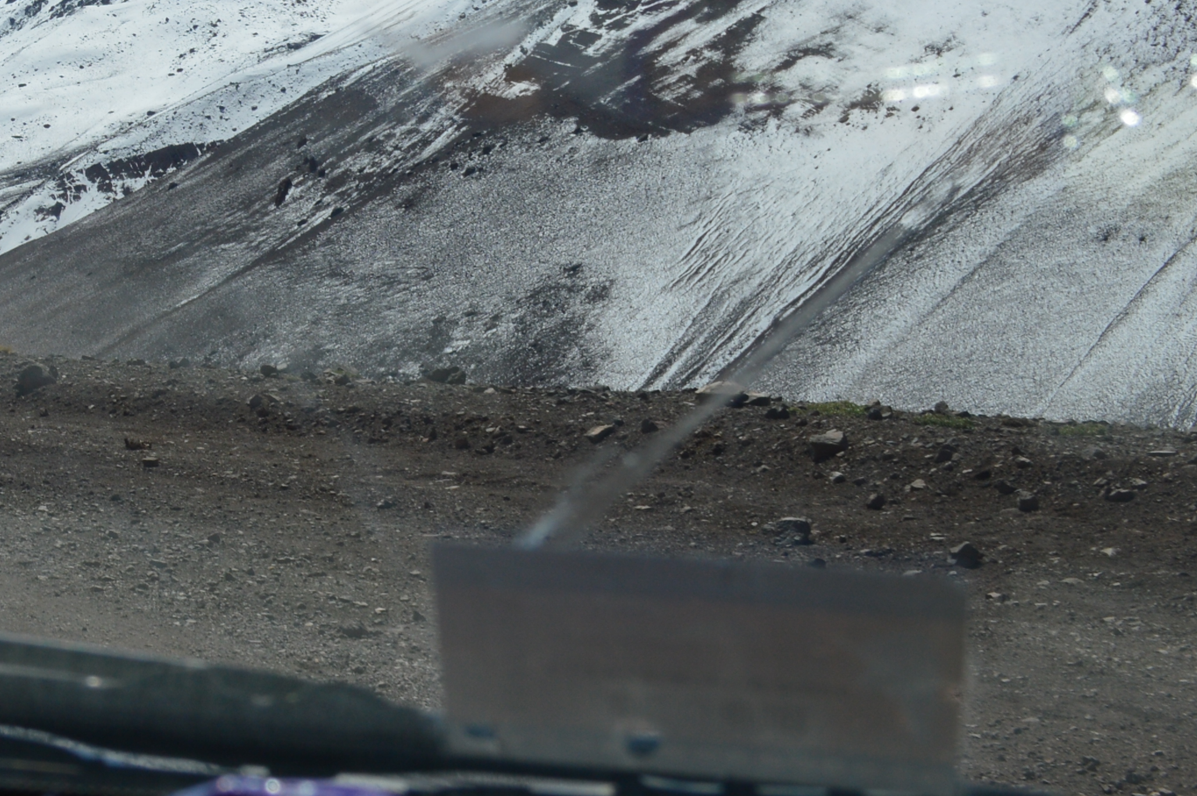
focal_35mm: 114
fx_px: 3787
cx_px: -458
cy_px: -317
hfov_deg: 16.7
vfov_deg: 11.6
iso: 100
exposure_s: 1/400
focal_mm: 26
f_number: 10
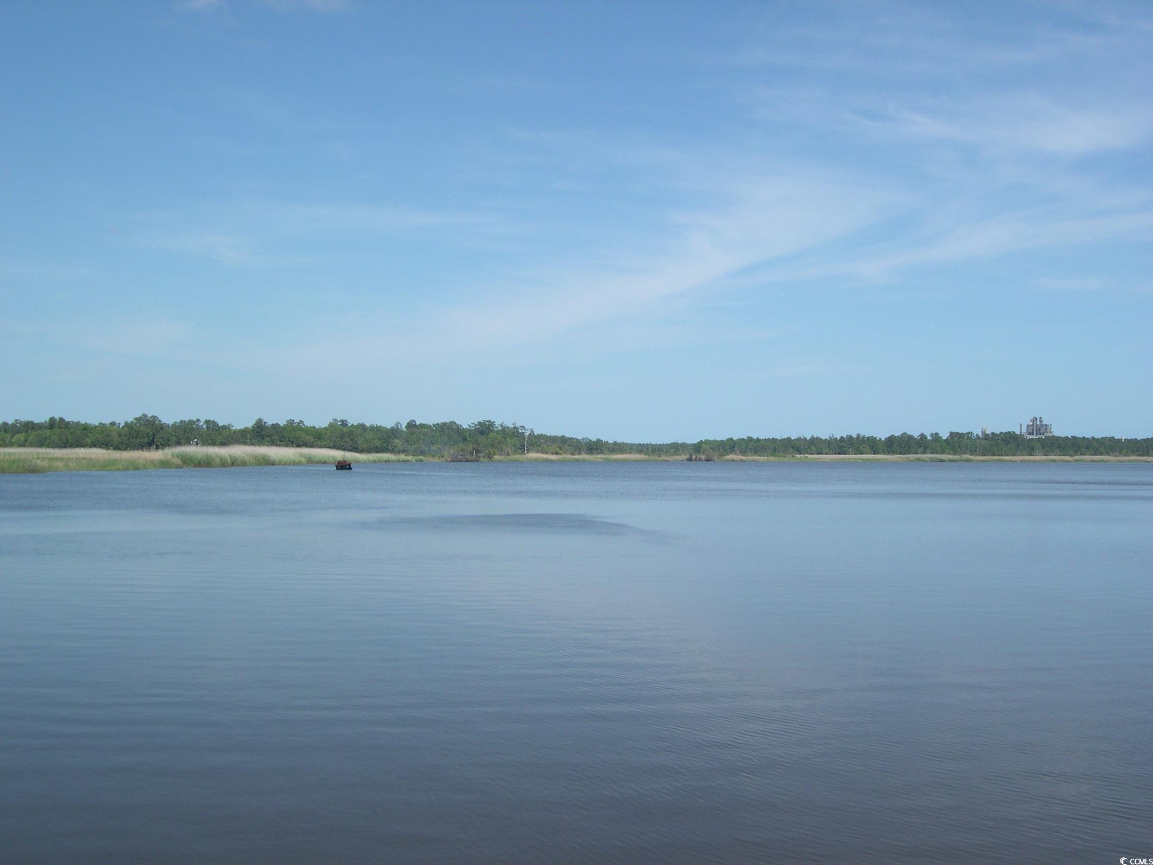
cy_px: 432
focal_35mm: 38
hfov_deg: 49.0
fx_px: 1266
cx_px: 576
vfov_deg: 37.7
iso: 100
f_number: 7.6
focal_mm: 8
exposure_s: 1/239
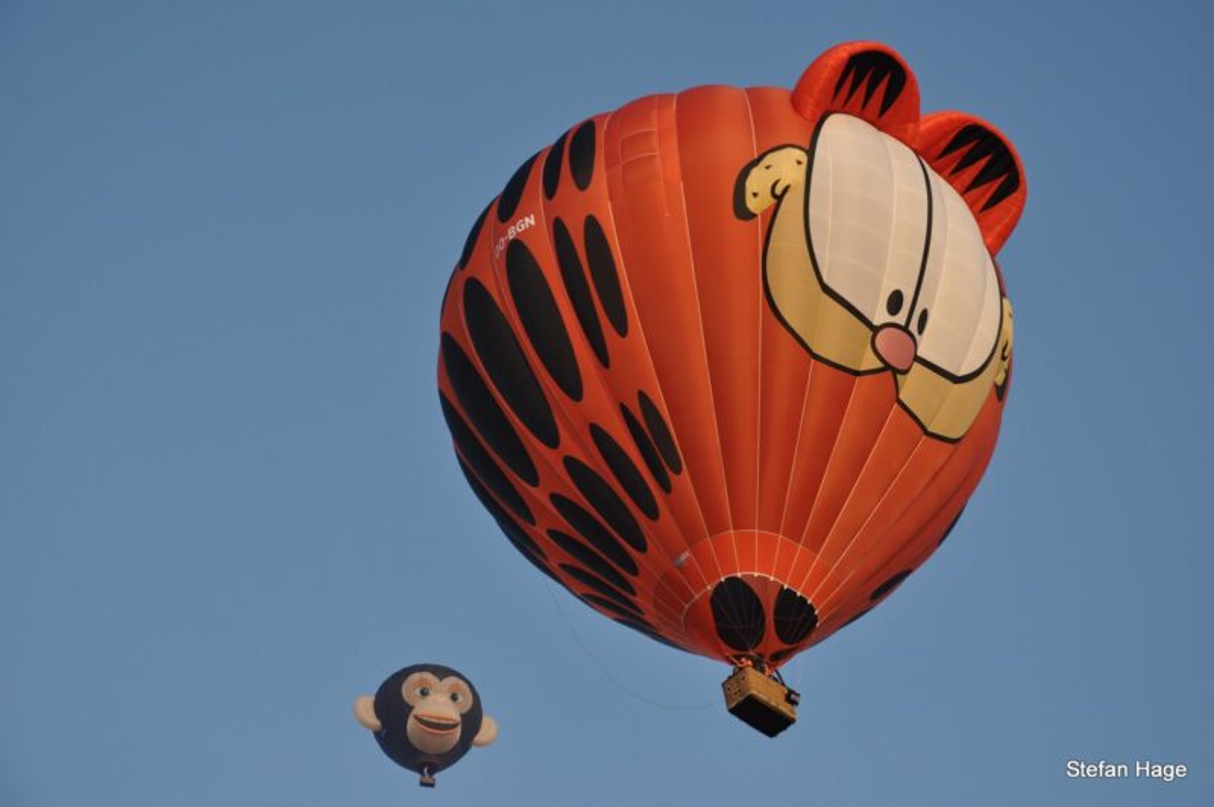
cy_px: 404
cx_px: 607
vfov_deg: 13.8
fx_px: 3336
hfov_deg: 20.6
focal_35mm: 99
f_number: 8
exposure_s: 1/250
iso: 200
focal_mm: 66
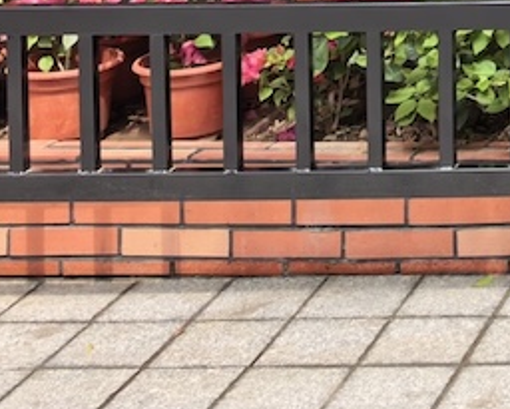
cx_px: 1028
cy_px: -464
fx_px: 1691
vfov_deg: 11.9
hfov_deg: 14.3
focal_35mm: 112
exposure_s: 1/473
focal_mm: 5.75
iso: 50
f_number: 2
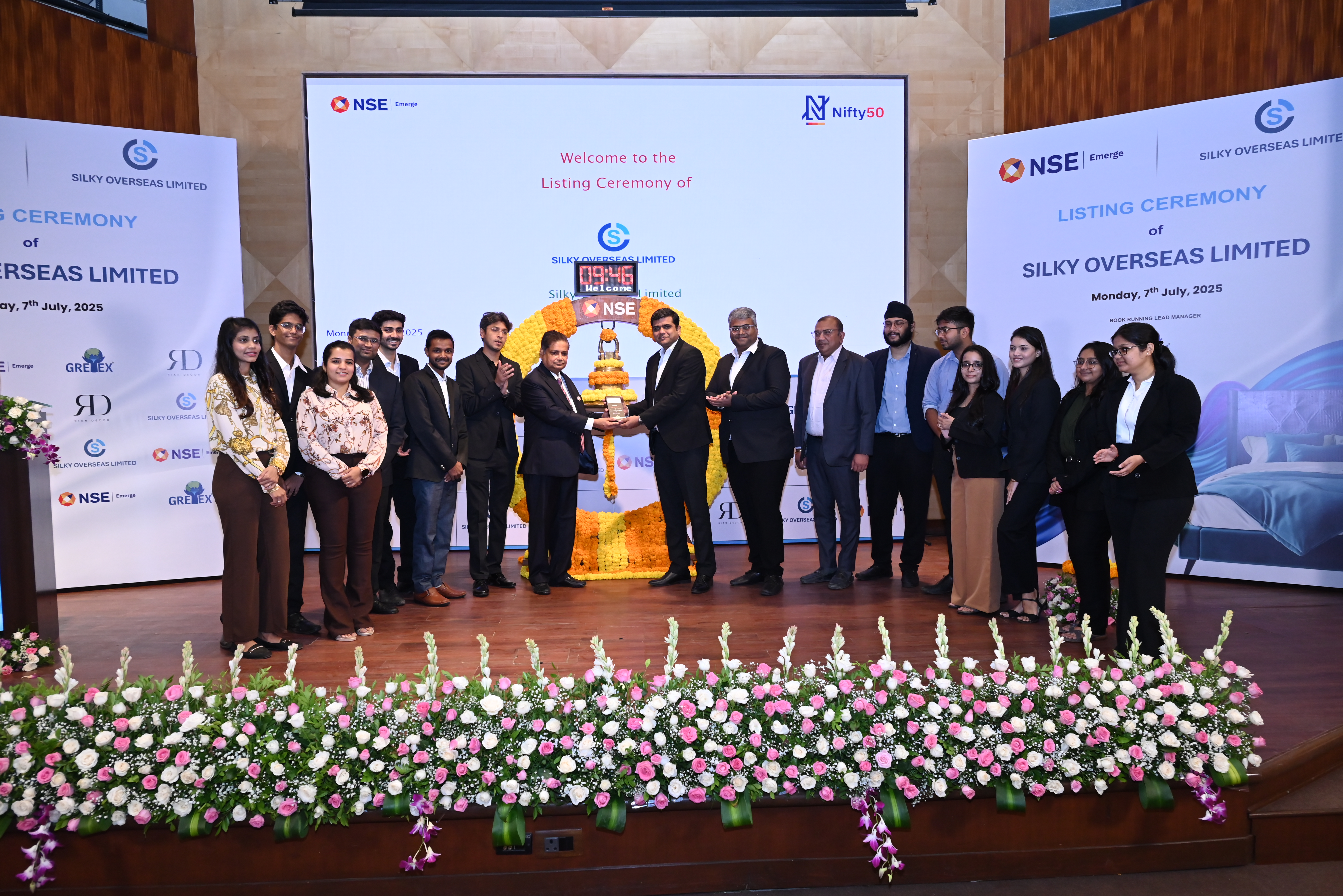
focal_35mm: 24
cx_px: 672
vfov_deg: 53.2
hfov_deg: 73.7
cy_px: 448
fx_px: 896
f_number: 5
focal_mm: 24
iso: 1600
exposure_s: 1/125
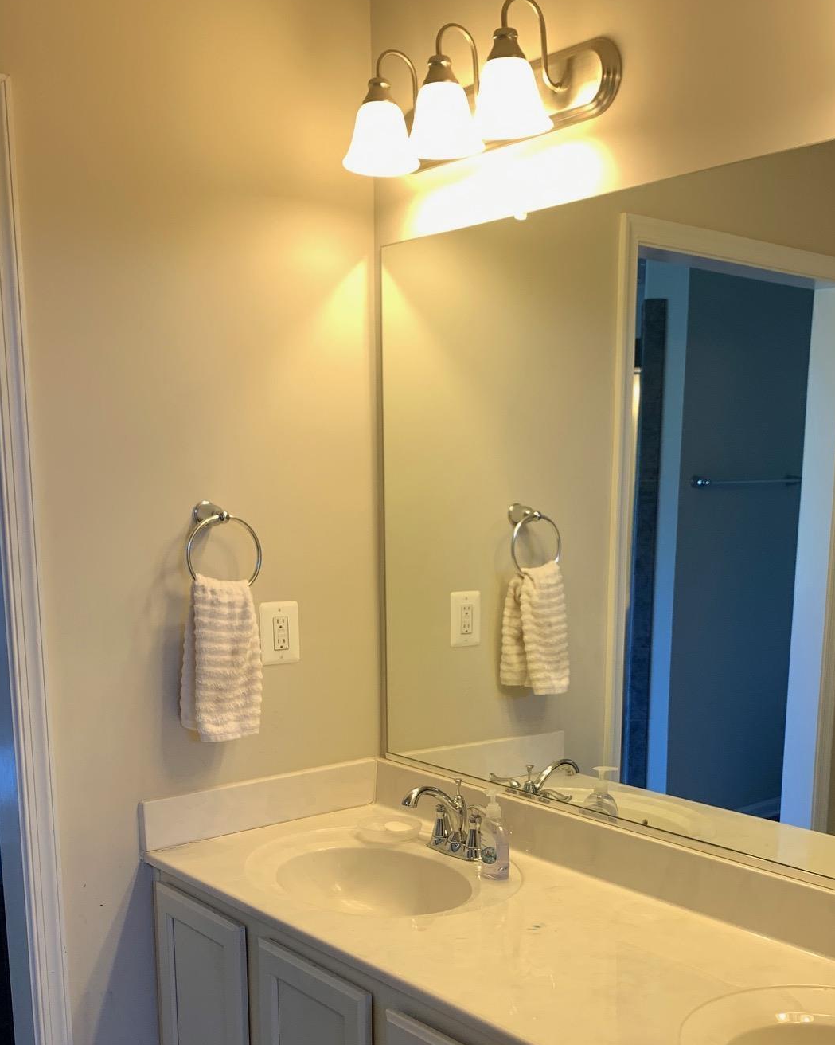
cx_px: 523
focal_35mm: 39
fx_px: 1205
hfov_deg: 38.0
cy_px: 741
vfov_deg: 45.7
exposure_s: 1/120
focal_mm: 4.25
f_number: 1.8
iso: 80
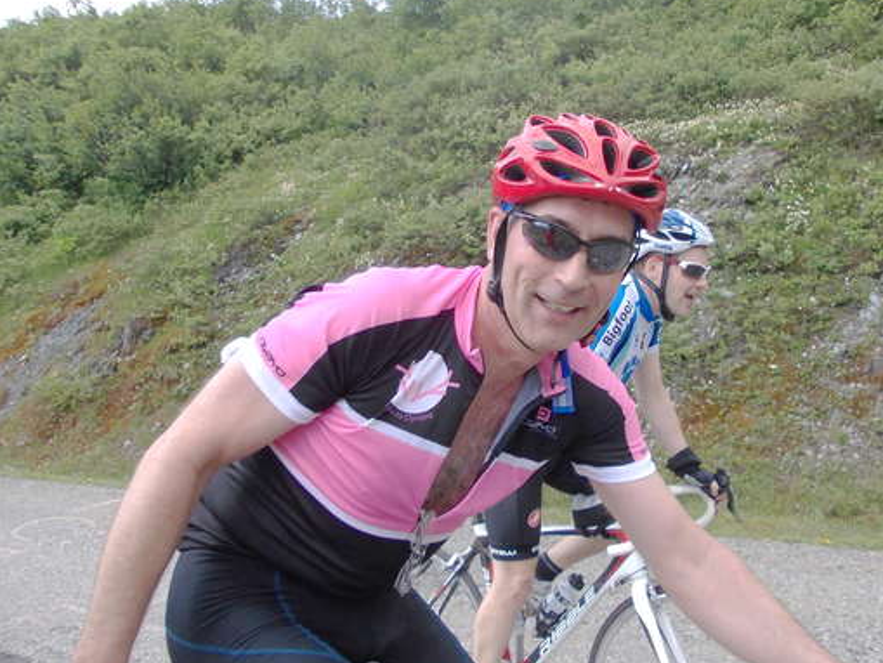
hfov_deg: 55.0
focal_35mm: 33
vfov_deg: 42.9
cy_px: 295
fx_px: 842
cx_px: 517
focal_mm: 4
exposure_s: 1/160
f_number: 5.4
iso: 80
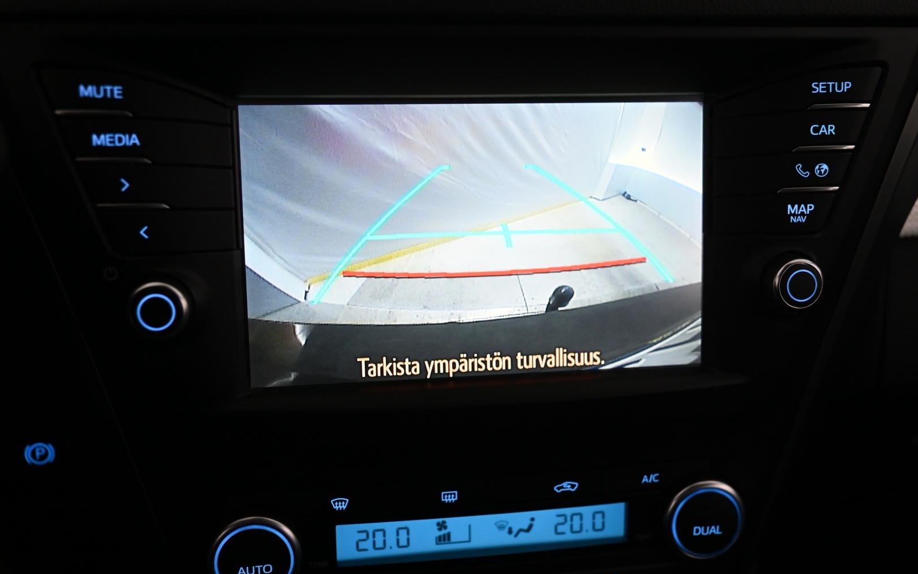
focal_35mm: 39
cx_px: 460
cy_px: 288
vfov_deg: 32.8
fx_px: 976
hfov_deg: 50.4
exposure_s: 1/80
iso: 2000
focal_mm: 38
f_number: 4
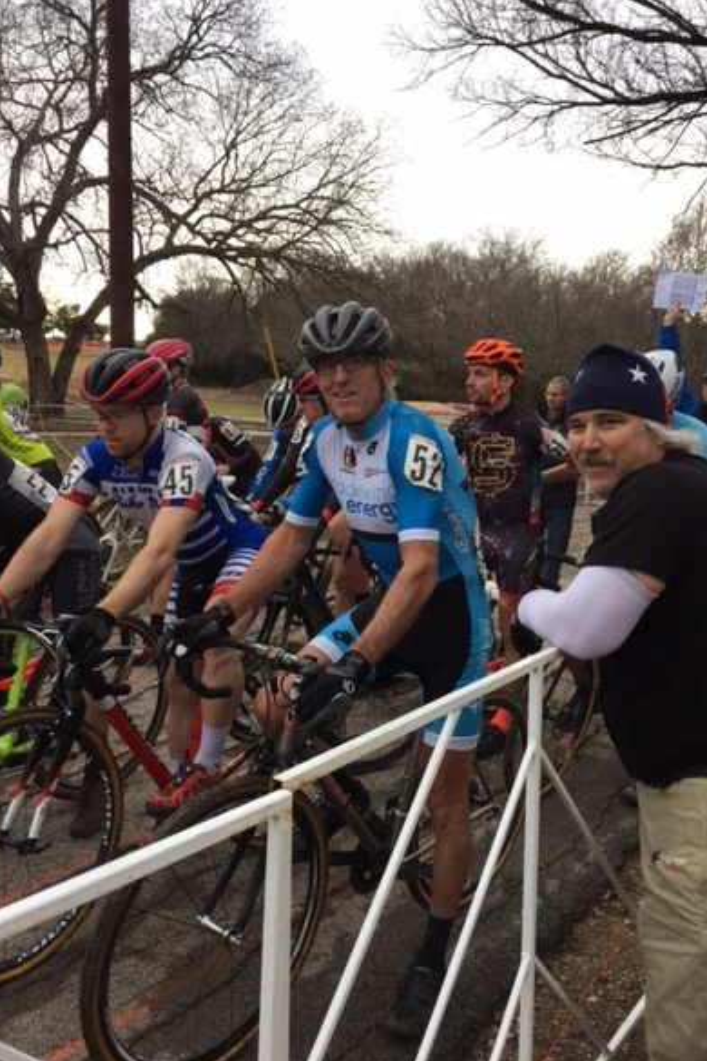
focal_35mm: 33
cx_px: 419
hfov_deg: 39.8
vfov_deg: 57.2
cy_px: 546
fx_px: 972
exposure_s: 1/120
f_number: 2.2
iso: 40
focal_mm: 4.15
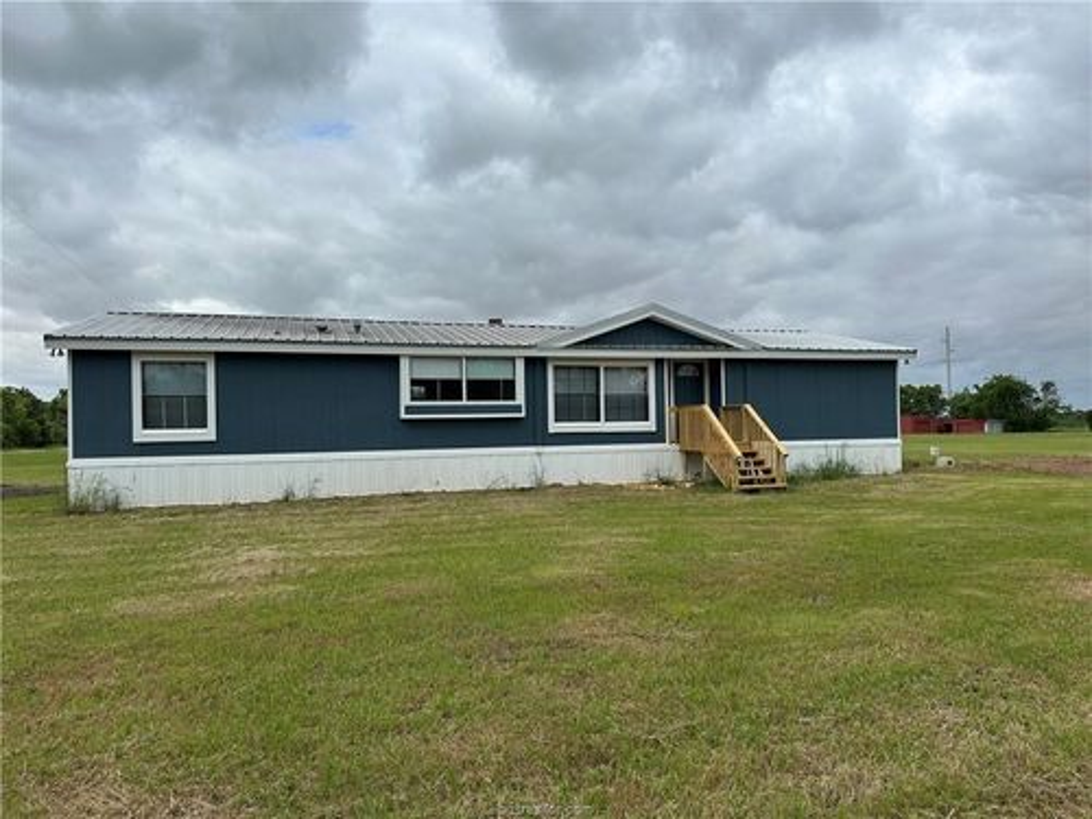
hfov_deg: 71.6
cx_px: 546
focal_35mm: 24
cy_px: 410
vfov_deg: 56.8
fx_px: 757
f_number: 1.78
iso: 80
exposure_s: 1/6623
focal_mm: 6.86
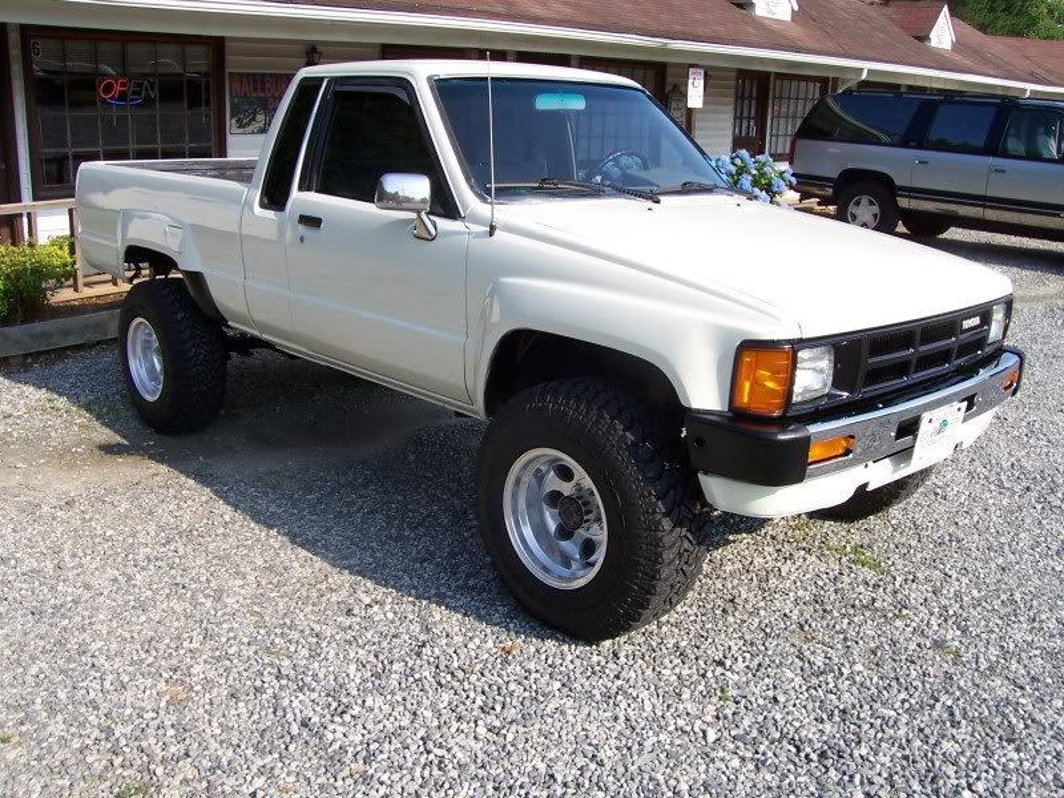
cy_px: 399
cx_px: 532
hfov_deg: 54.0
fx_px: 1045
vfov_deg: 41.8
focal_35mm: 34
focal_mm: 5.6
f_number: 5.6
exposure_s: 1/350
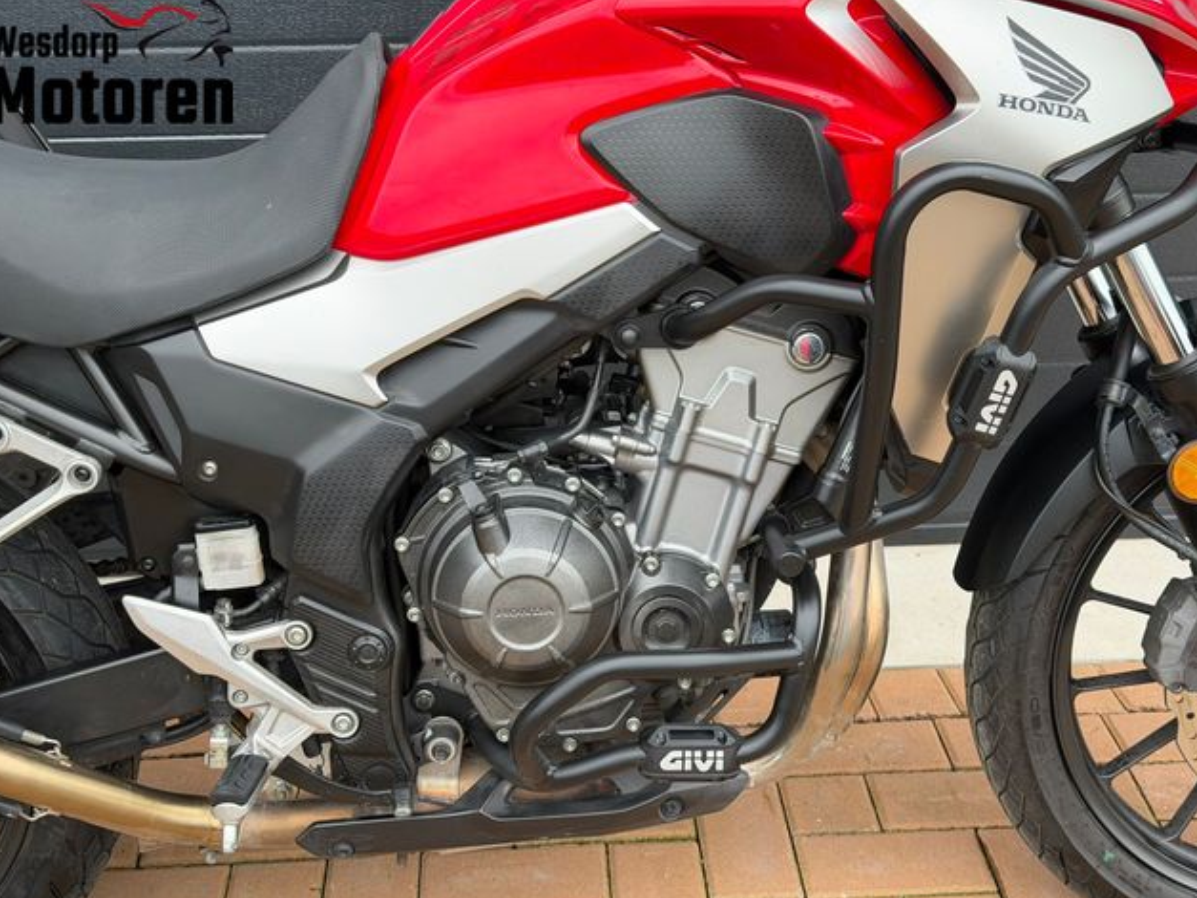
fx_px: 1694
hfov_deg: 38.9
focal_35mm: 49
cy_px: 455
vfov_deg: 29.7
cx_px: 599
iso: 64
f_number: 1.78
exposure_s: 1/214
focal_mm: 6.76
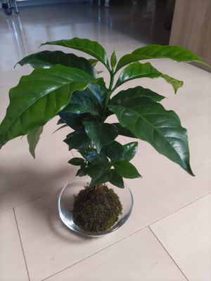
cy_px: 140
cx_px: 106
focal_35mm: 26
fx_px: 211
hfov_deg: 53.1
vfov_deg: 67.3
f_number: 1.79
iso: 654
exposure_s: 1/50
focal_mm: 4.8
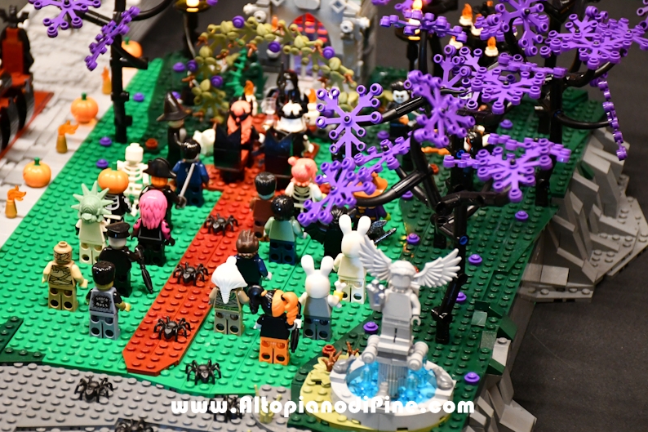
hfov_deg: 16.0
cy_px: 215
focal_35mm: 128
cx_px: 322
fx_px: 2303
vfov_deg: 10.7
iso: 3200
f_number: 5.3
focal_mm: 85
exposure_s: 1/60
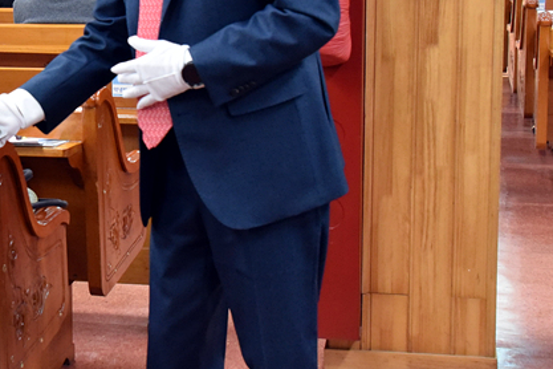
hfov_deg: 20.8
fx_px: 1475
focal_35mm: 96
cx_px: 57
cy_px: 60
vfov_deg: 14.2
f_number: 5.6
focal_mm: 40
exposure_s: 1/125
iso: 5600
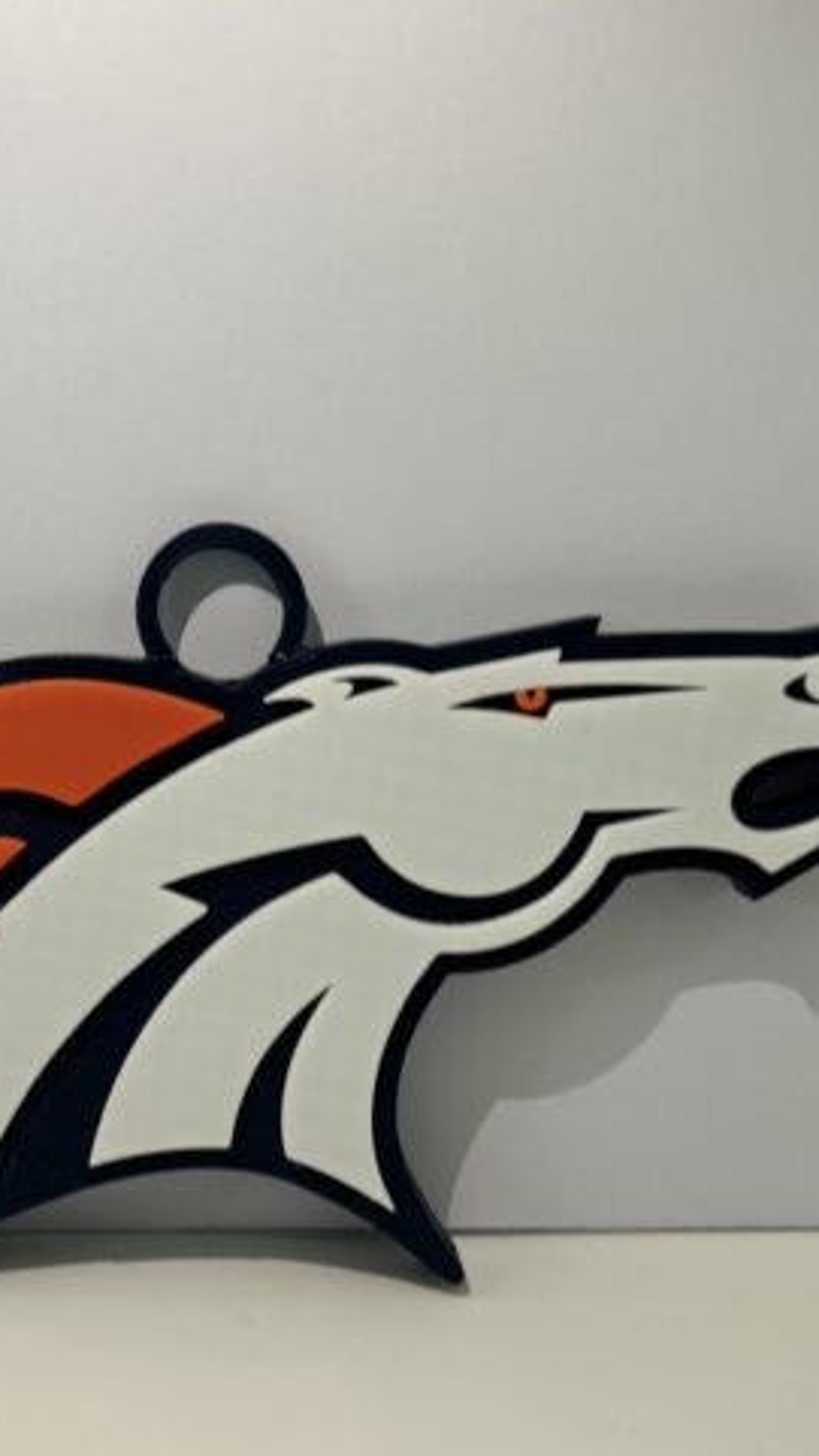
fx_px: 1815
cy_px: 710
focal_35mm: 47
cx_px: 139
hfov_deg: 24.9
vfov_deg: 43.7
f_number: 1.5
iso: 125
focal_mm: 5.7
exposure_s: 1/121
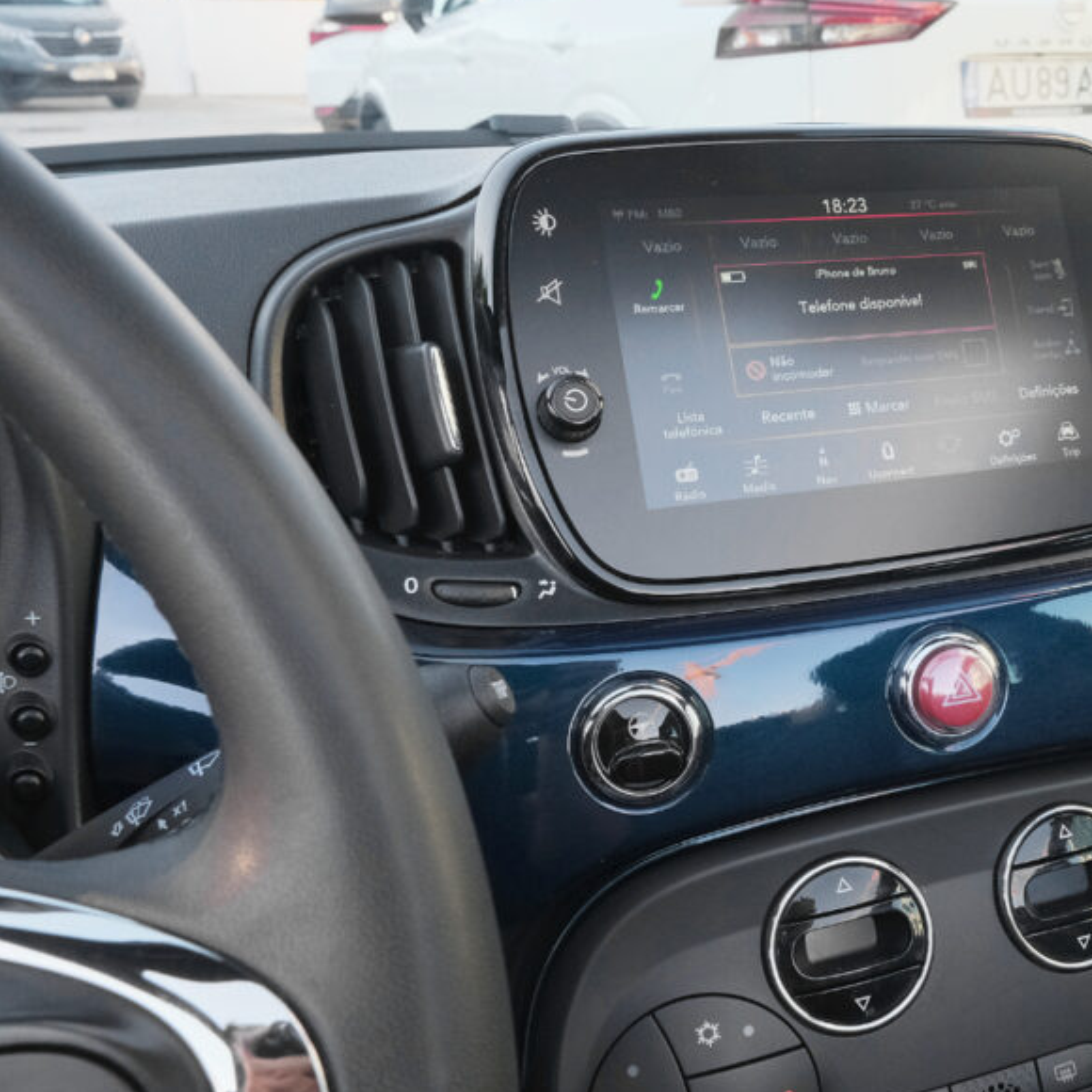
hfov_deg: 44.1
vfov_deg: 46.0
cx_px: 857
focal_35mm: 36
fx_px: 1285
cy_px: 600
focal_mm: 16.1
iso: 2000
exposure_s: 1/100
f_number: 9
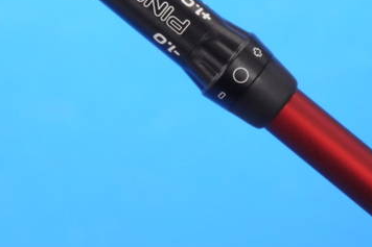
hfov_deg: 13.1
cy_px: 9
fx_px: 1622
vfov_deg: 8.7
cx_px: 196
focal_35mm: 157
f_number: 5.6
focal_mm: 42
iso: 800
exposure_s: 1/125
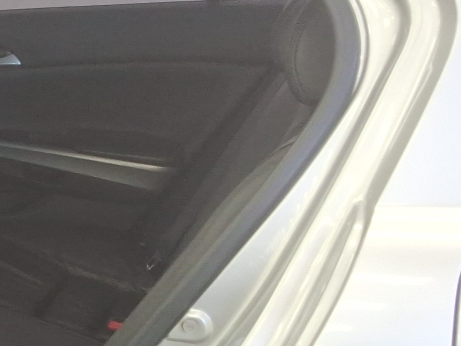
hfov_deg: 19.7
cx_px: -220
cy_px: 244
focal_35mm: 87
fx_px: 1159
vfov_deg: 16.9
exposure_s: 1/60
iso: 42
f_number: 1.9
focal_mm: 2.91
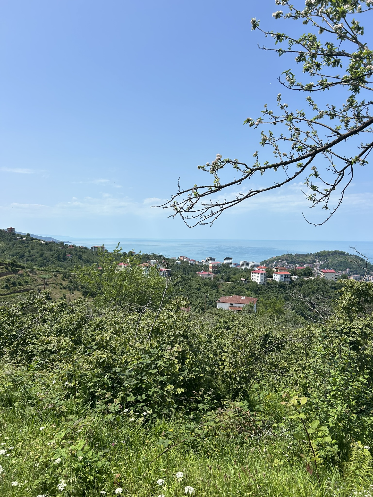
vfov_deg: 67.3
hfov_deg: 53.1
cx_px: 186
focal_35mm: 26
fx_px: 374
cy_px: 248
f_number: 1.5
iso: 50
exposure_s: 1/5587
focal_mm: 5.7
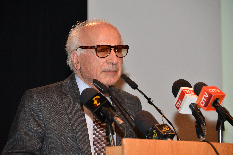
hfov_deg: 9.8
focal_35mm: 210
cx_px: 116
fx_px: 1360
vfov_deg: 6.5
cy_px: 78
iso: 1250
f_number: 6.3
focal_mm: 210
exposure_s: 1/80
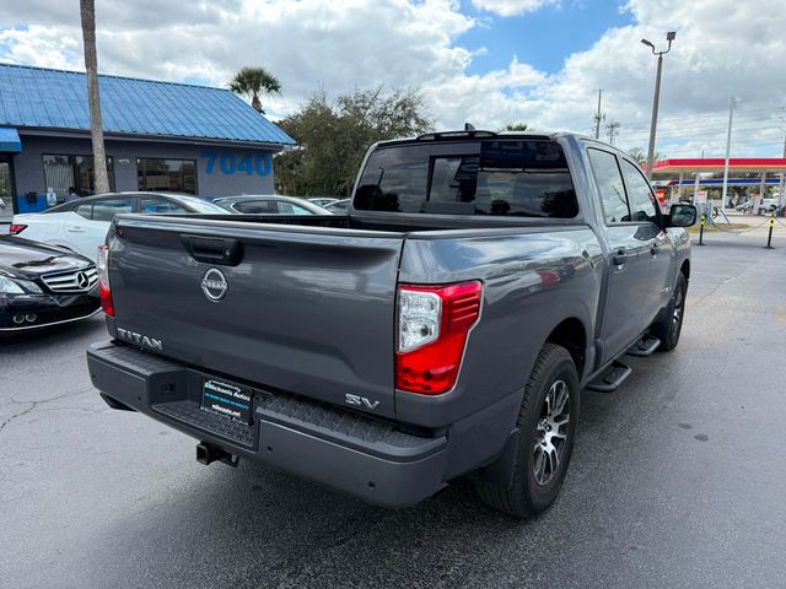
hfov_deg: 71.6
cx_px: 393
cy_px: 294
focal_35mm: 24
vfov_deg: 56.8
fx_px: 545
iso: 100
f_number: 1.78
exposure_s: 1/3145
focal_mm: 6.76
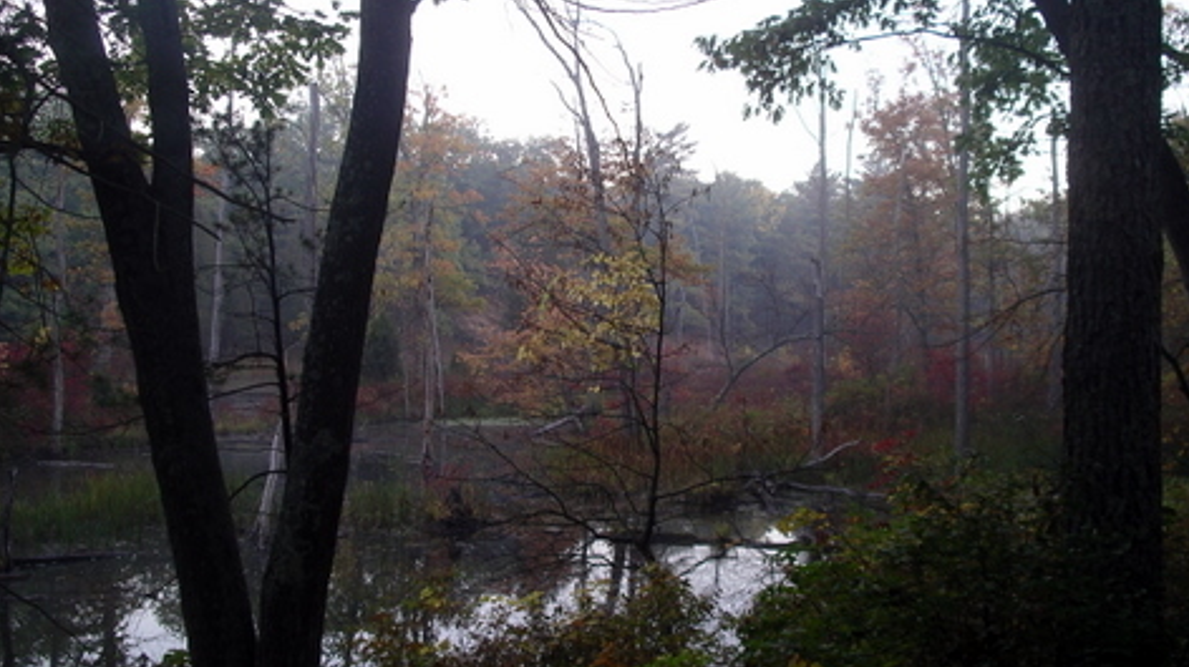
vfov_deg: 29.0
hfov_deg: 49.4
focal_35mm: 41
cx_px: 600
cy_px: 305
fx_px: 1292
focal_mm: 7.8
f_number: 2.8
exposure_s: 1/40
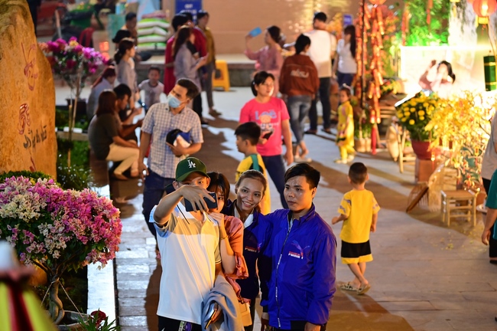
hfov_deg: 17.1
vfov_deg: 11.4
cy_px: 166
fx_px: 1655
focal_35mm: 120
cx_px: 248
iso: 4000
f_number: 4
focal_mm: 120
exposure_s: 1/60
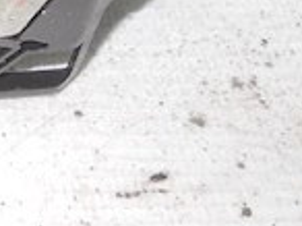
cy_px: -253
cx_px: -205
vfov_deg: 7.8
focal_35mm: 180
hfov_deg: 10.5
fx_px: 1568
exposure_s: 1/30
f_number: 5.5
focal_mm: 6.72
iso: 100
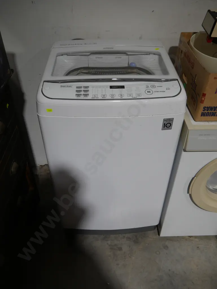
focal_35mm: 30
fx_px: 251
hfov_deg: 46.8
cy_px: 144
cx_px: 108
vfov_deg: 59.9
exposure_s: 1/80
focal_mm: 15
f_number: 3.6
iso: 200
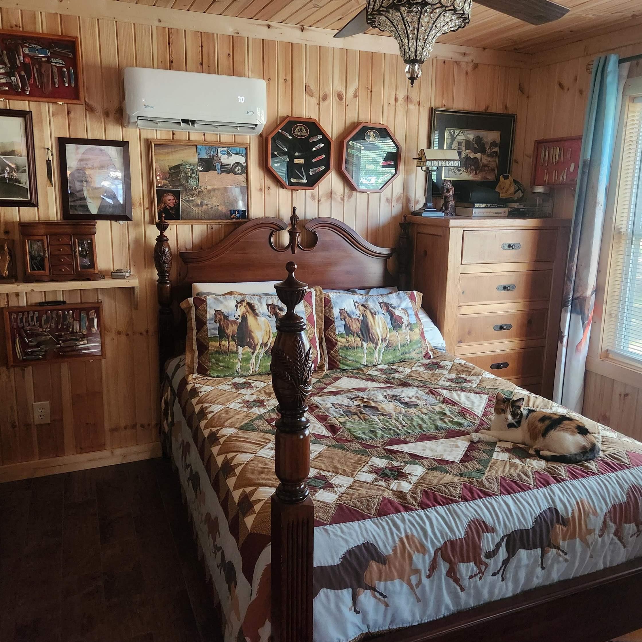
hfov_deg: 57.3
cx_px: 326
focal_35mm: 28
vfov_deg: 57.3
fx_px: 588
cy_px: 318
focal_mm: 5.4
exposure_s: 1/60
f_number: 1.8
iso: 800
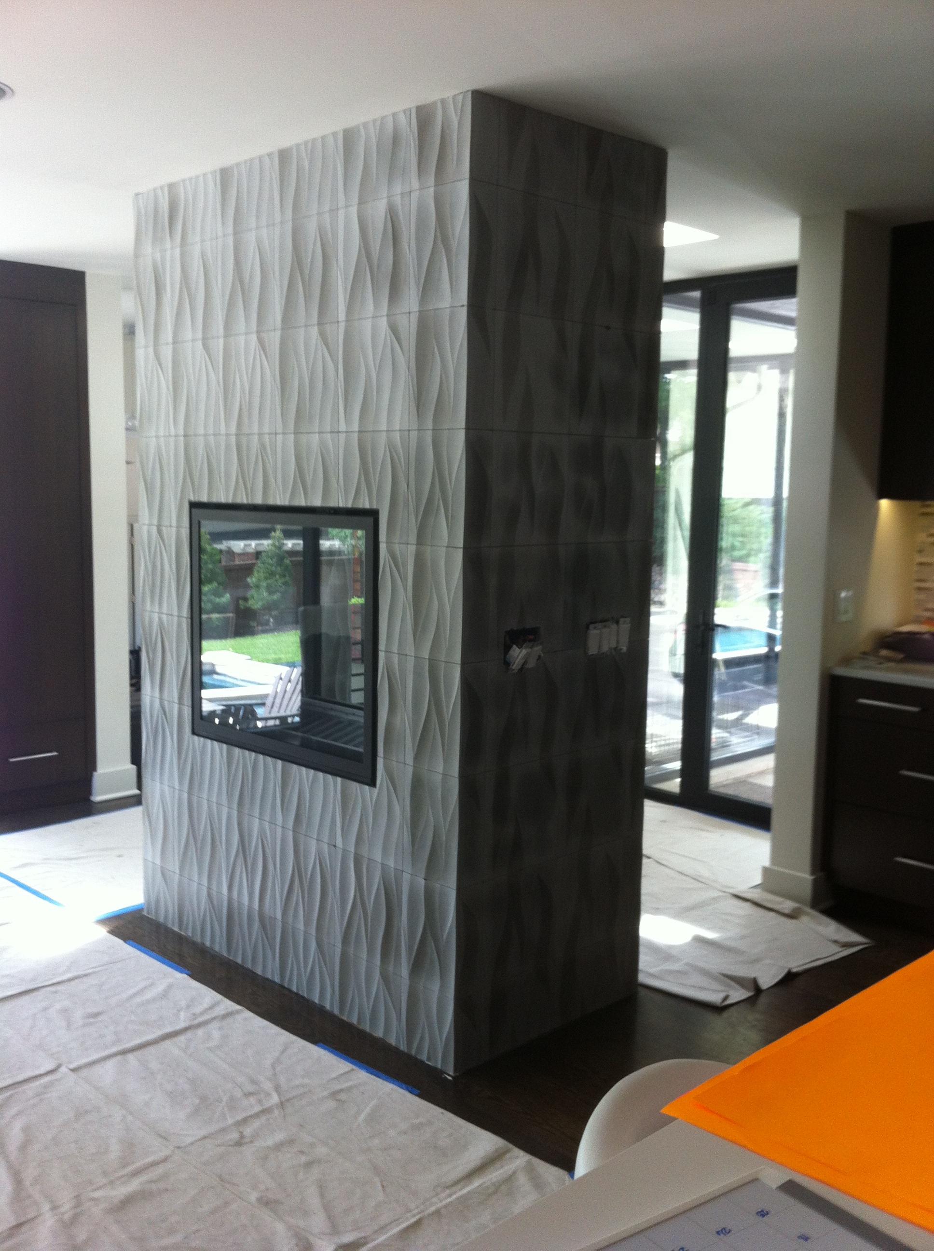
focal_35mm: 35
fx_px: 1262
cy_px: 626
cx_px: 467
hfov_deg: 40.6
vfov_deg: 52.7
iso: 80
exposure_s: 1/24
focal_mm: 3.85
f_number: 2.8
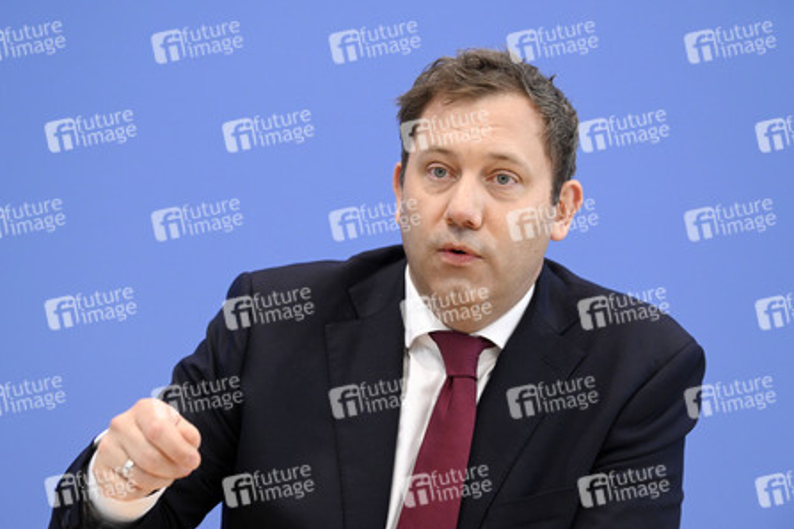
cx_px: 399
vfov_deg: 12.3
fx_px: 2448
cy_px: 264
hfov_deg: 18.4
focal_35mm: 111
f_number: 4
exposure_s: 1/1250
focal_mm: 110
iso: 4000
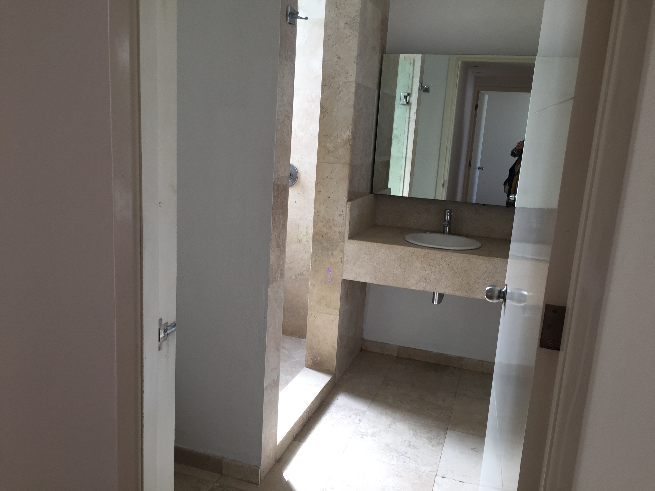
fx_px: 549
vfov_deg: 48.2
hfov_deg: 61.7
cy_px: 246
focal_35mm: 29
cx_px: 328
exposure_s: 1/60
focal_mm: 4.15
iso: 40
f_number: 2.2
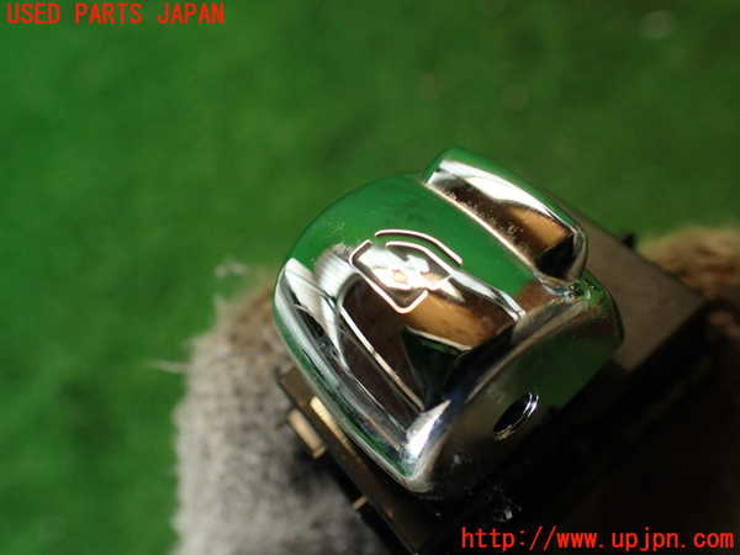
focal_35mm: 32
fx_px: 684
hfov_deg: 56.8
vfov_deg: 44.2
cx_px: 370
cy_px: 278
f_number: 2.4
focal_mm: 5.79
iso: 200
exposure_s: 1/50
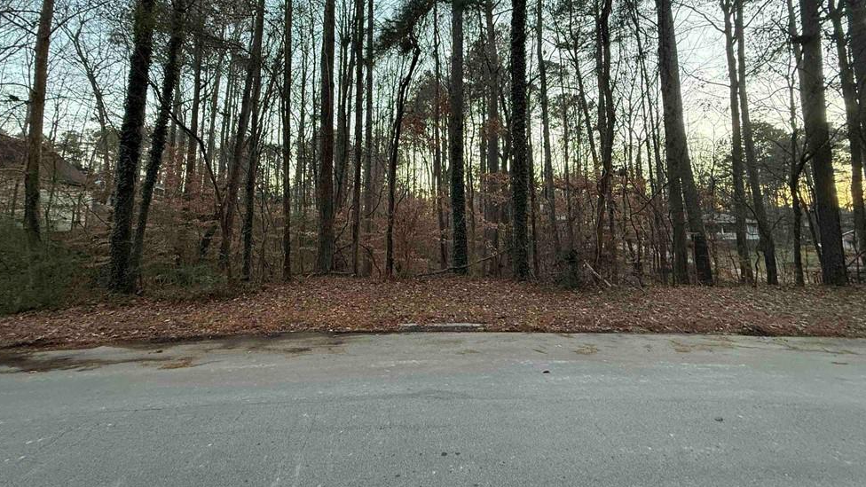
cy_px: 184
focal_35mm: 16
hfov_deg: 99.4
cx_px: 427
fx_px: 367
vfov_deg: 66.1
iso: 320
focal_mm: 2.22
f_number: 2.2
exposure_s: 1/77
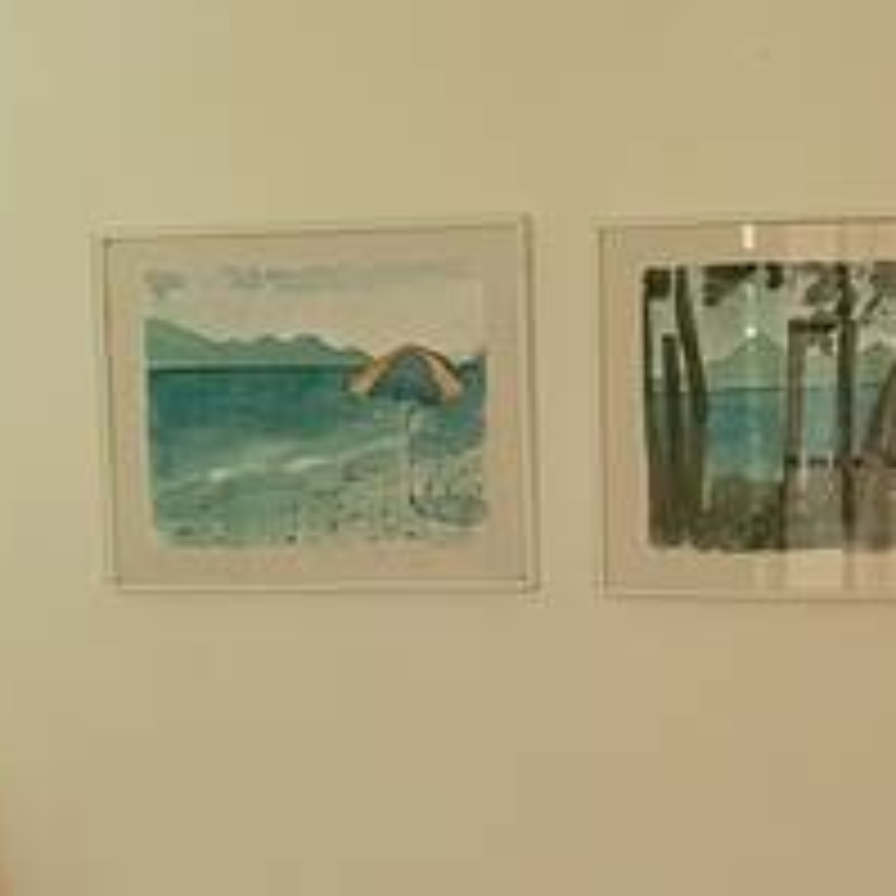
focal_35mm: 125
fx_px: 3661
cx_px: 1117
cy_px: 626
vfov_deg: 13.9
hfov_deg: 13.5
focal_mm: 5.4
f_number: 1.8
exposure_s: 1/40
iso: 320
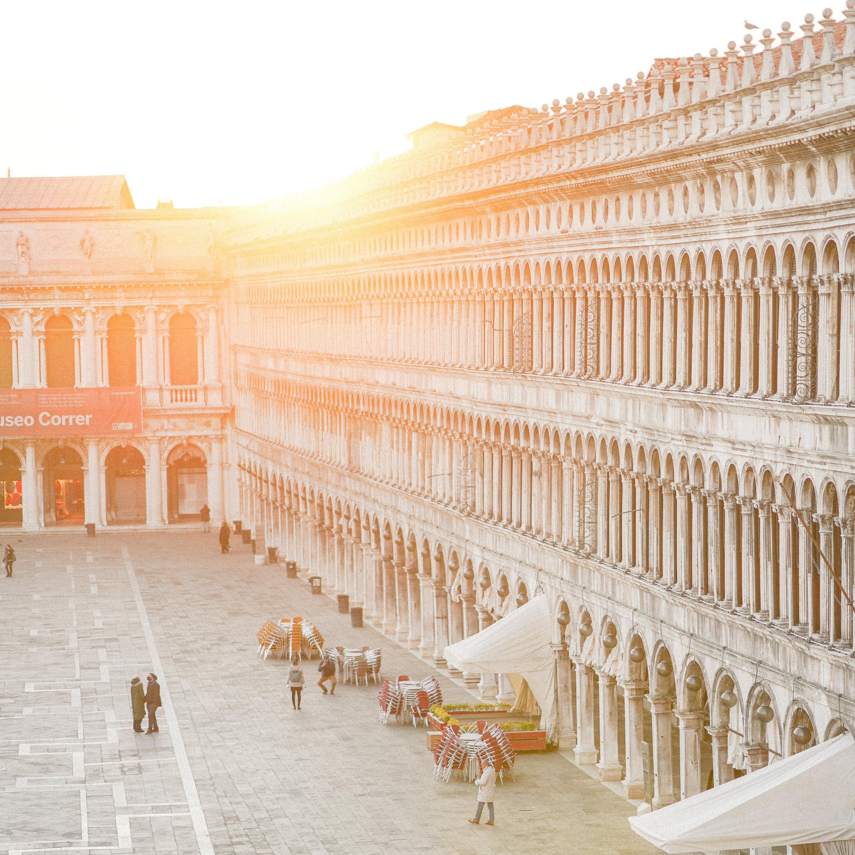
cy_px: 485
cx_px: 430
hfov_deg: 16.0
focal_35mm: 109
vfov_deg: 16.0
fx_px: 3046
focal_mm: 85
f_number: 1.4
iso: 100
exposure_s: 1/1250
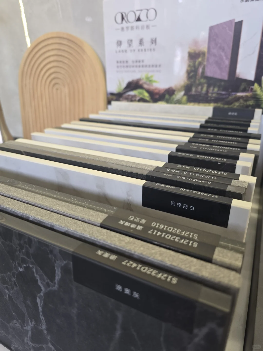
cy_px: 176
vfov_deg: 73.9
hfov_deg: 58.9
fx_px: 233
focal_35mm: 23
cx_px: 132
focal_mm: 6.3
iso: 200
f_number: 1.7
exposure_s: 1/100
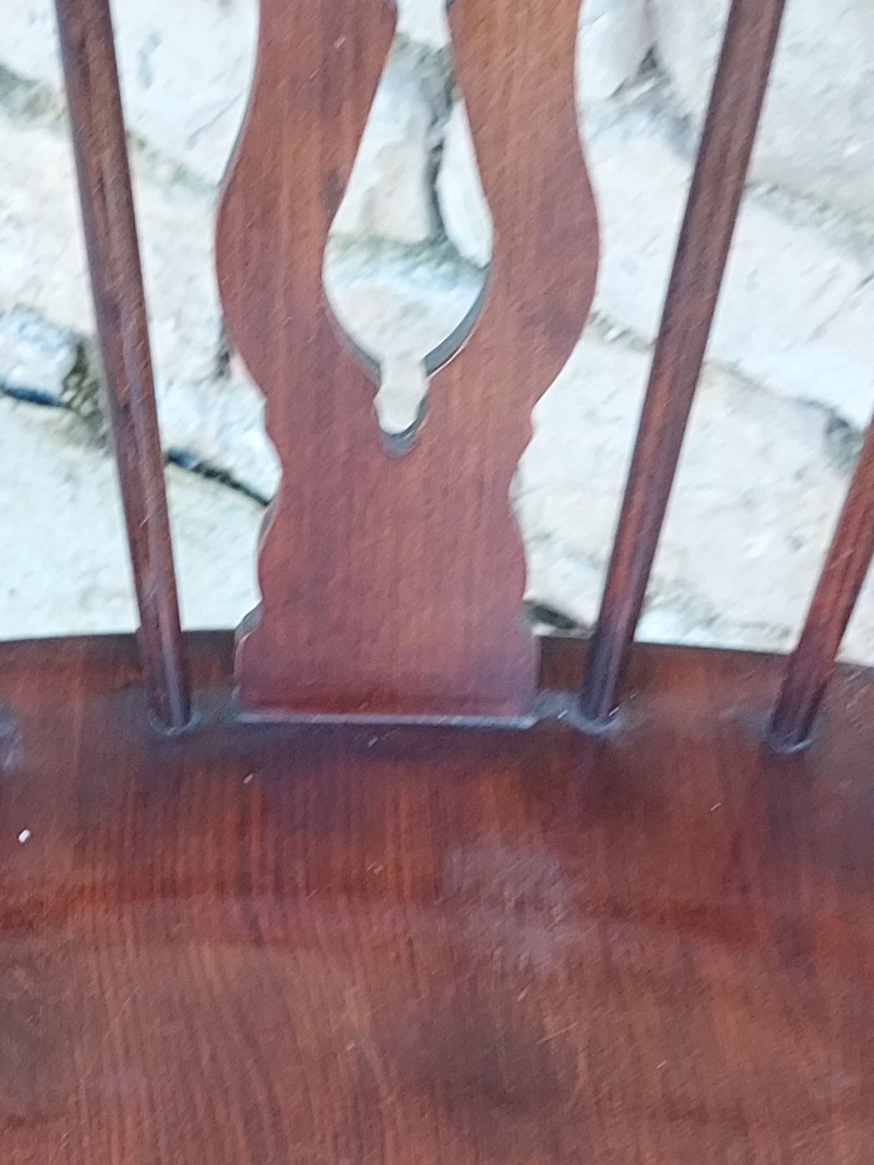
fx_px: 2323
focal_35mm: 69
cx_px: 378
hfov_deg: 21.3
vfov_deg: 25.5
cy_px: 1370
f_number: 1.8
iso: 100
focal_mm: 4.6
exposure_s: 1/50
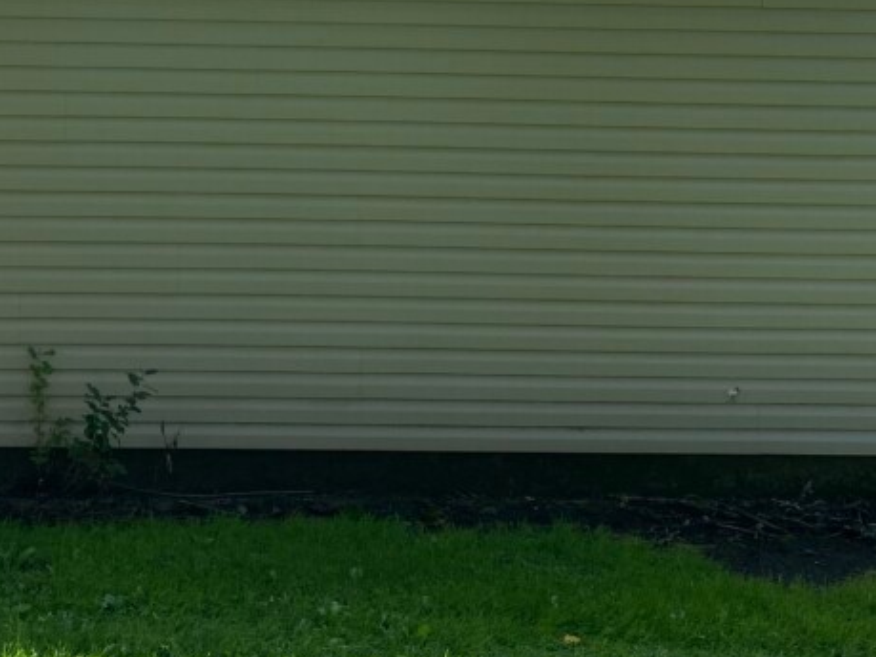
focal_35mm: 58
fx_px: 1467
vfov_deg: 24.0
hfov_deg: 32.7
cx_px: 235
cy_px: -23
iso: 32
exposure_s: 1/2028
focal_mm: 4.25
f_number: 1.8
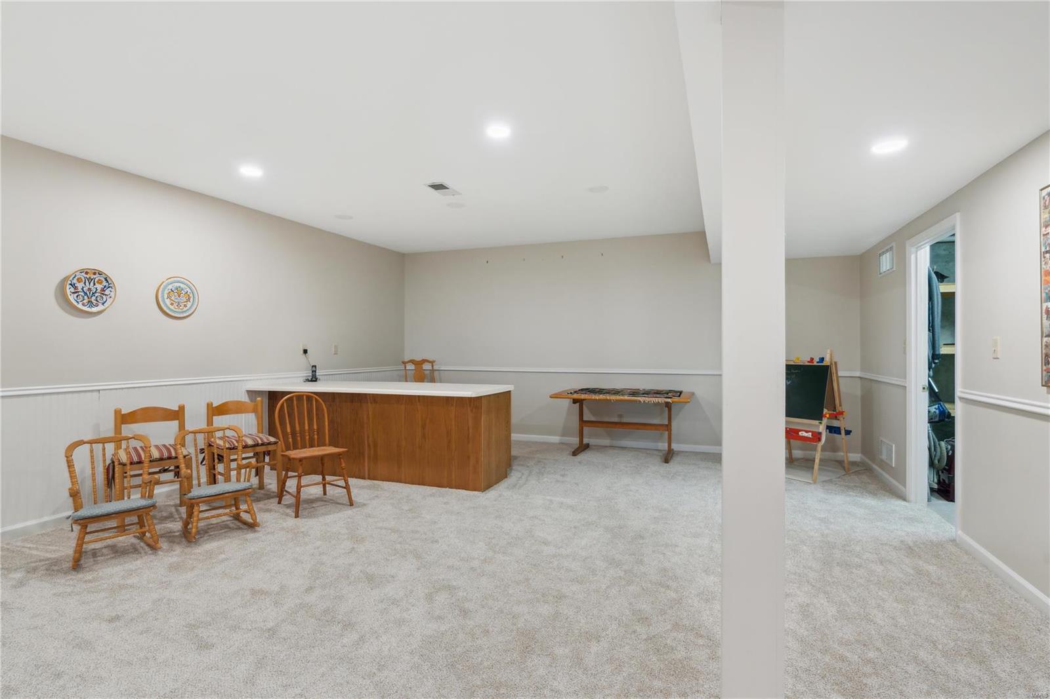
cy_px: 350
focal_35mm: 17
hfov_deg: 93.3
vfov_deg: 70.4
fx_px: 496
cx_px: 525
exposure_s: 1/6
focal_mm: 17
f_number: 8
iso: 400
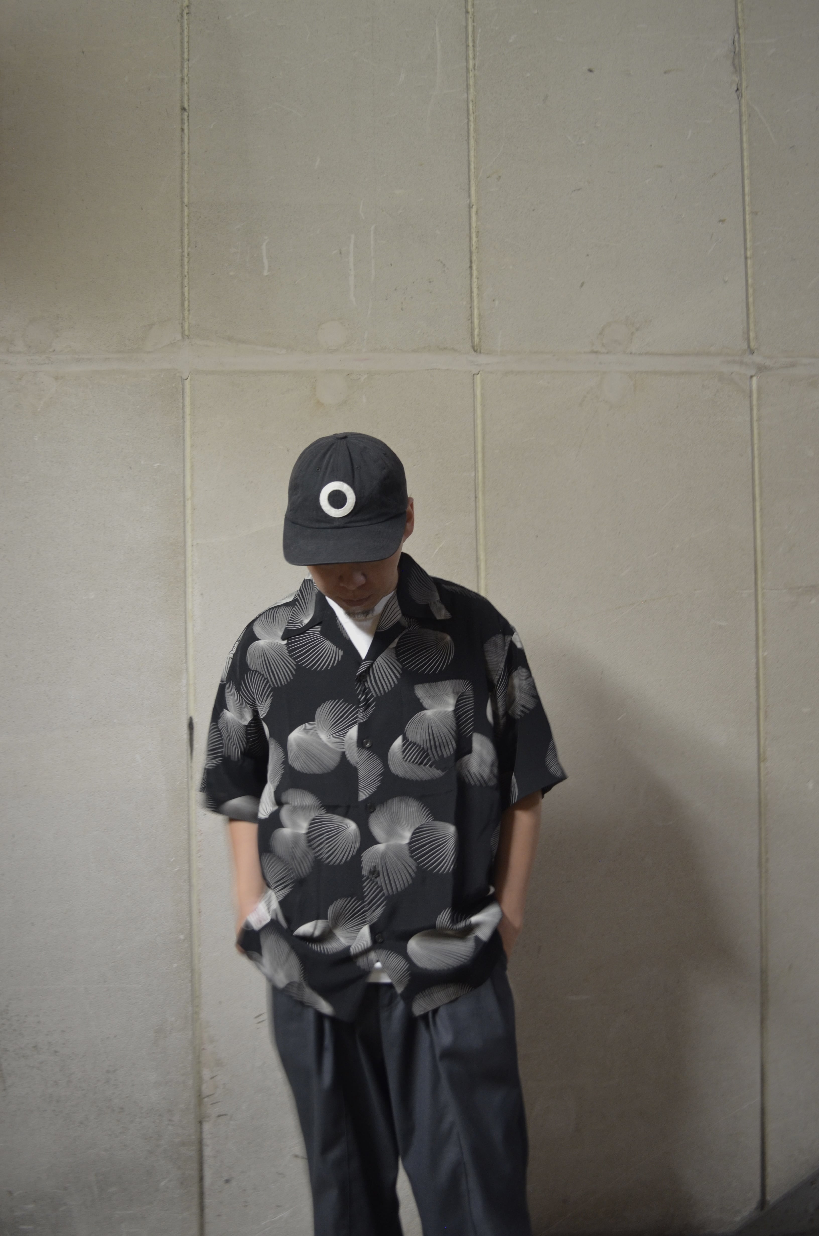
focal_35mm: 33
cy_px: 618
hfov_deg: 39.8
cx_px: 410
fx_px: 1131
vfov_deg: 57.3
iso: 800
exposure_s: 1/8
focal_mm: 22
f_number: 3.8
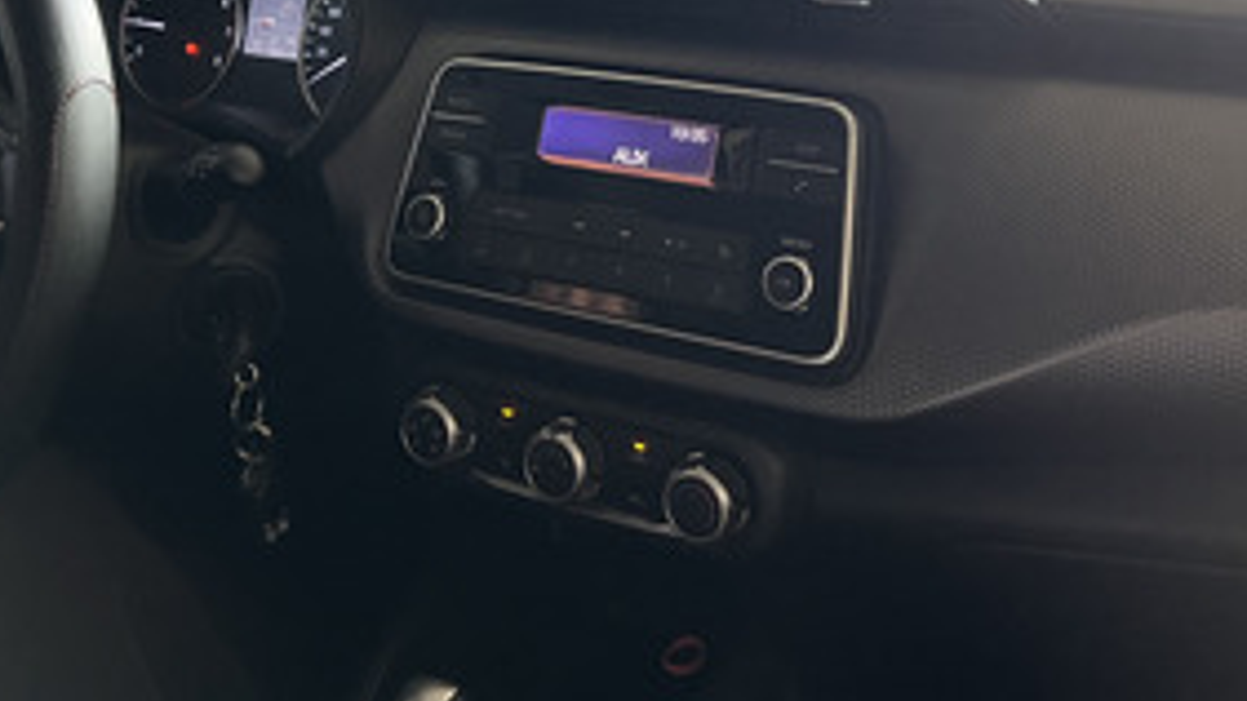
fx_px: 1521
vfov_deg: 24.6
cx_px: 592
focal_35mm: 46
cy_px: -29
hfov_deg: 44.6
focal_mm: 5.7
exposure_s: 1/60
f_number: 1.5
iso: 250
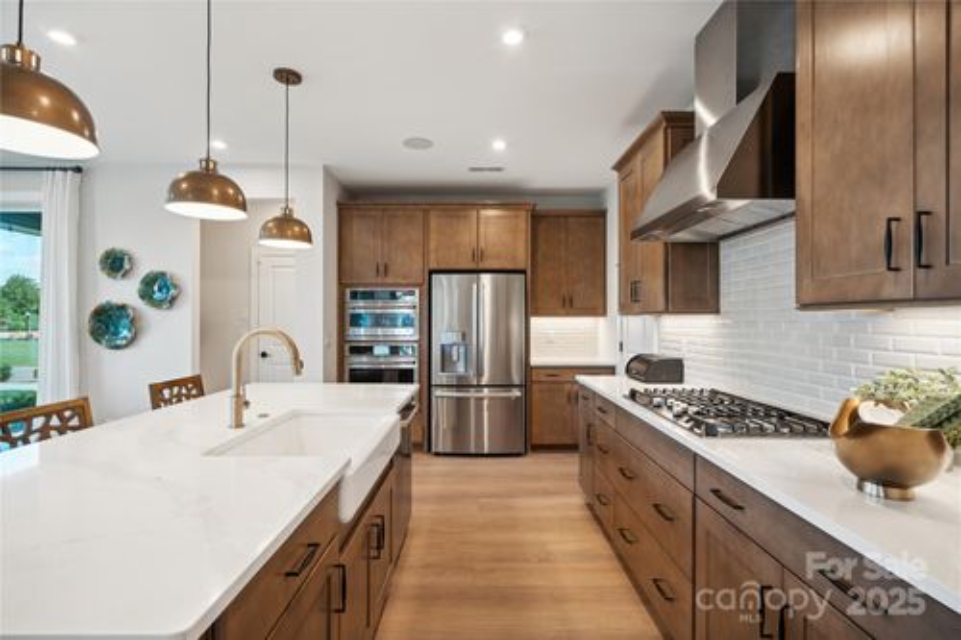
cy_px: 320
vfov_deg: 73.7
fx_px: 427
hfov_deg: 96.8
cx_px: 480
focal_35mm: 16
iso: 200
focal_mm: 16
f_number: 8
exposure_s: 1/20
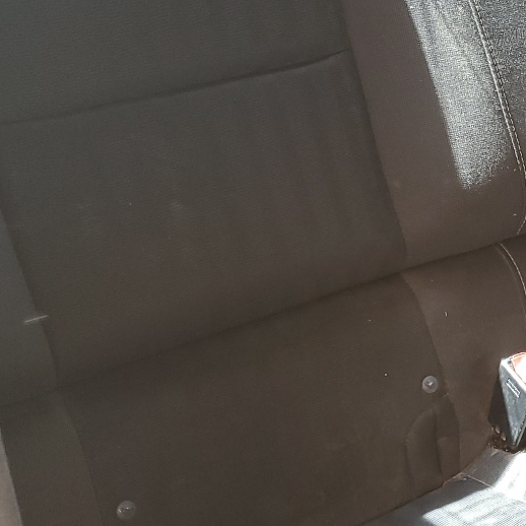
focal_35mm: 71
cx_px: 597
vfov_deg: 24.3
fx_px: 1221
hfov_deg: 22.7
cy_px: 213
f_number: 1.5
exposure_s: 1/60.2
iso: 59
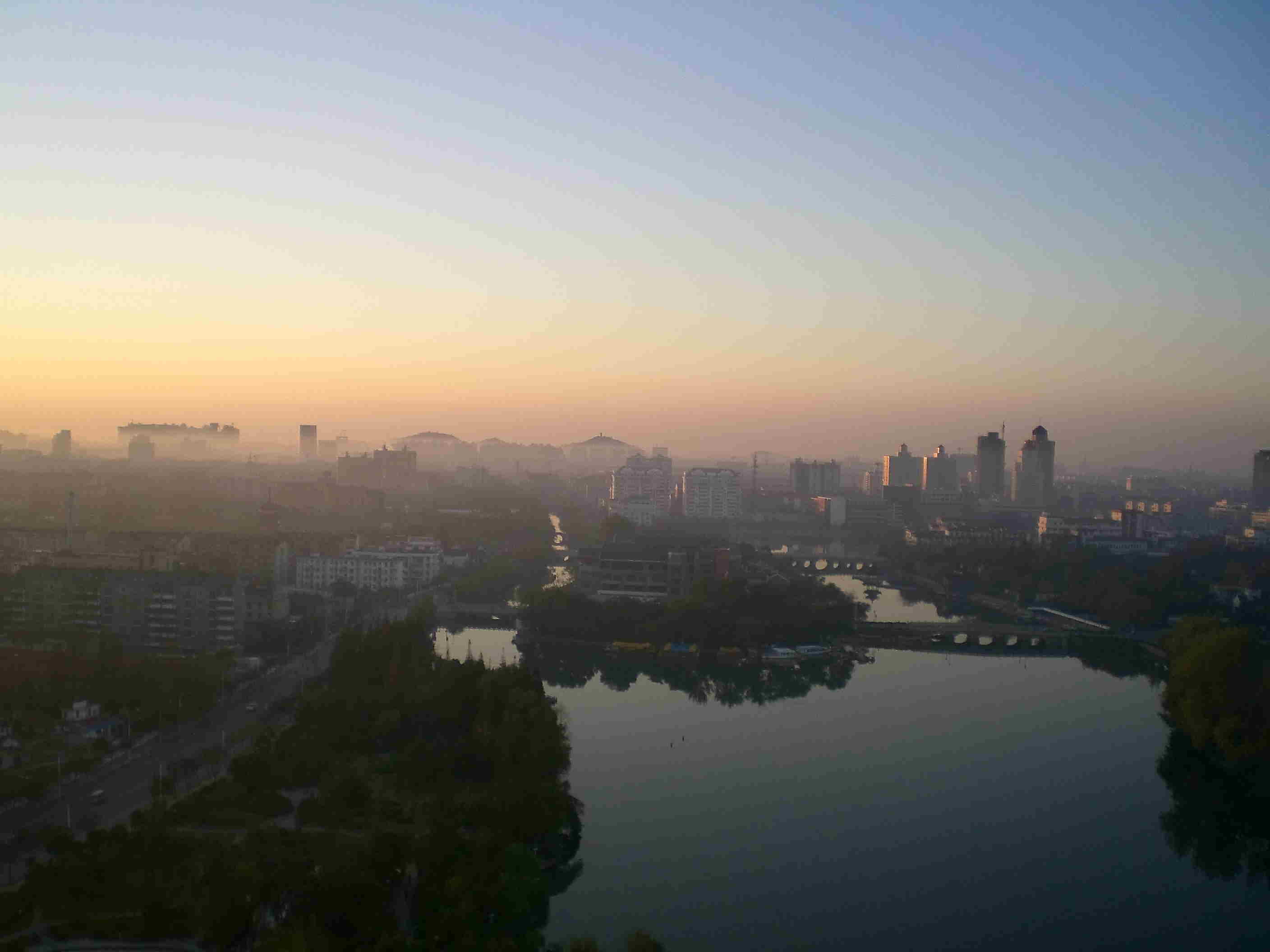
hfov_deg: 49.0
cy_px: 476
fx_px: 1394
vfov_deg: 37.7
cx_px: 635
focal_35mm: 38
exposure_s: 1/320
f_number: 3.1
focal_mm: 6.3
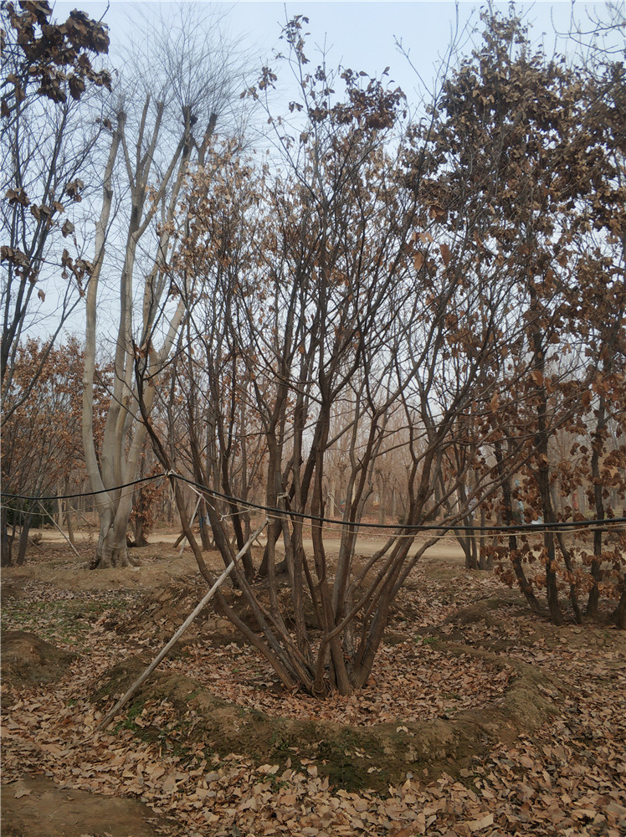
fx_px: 652
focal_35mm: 27
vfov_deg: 65.4
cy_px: 418
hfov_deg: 51.3
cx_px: 313
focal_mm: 3.82
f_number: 1.8
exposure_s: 1/673
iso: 135
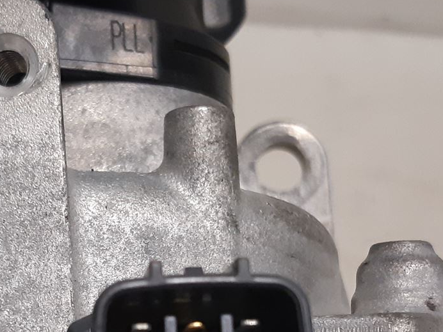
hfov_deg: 25.2
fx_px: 985
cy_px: 288
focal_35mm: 77
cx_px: 147
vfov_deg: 18.9
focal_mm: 3.93
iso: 250
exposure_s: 1/60
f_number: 1.7
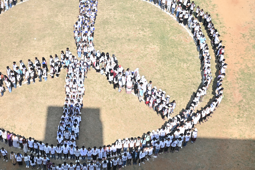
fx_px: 432
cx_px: 74
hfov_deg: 32.5
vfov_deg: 22.2
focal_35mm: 61
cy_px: 103
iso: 200
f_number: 10
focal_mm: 35
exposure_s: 1/200
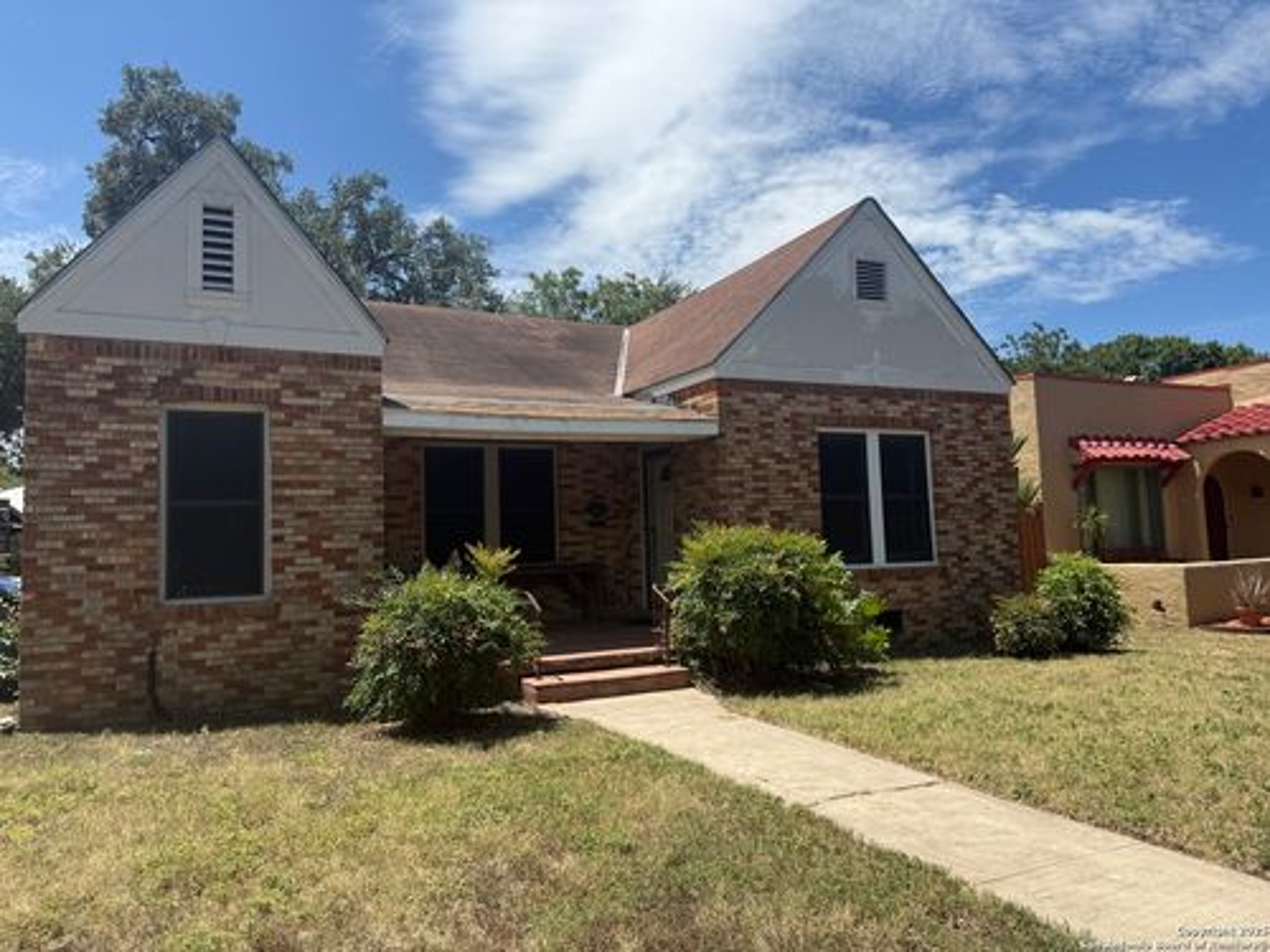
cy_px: 476
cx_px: 635
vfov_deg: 56.8
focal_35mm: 24
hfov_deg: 71.6
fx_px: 881
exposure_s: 1/4673
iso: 80
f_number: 1.78
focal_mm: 6.76
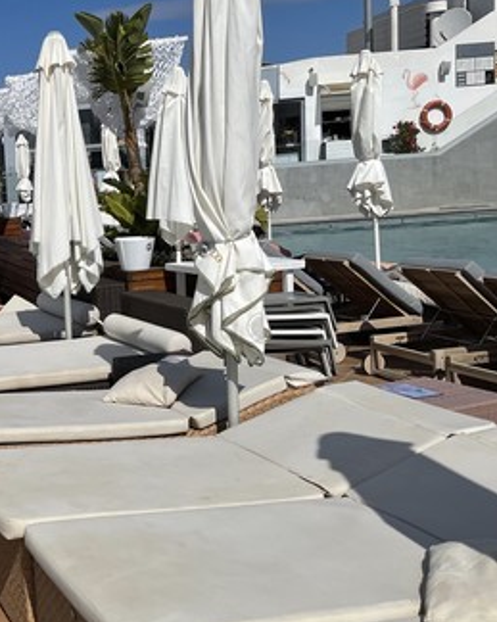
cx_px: -75
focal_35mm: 47
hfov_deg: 28.5
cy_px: 294
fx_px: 865
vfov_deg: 39.5
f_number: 1.6
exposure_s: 1/10753
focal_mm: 4.2
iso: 32
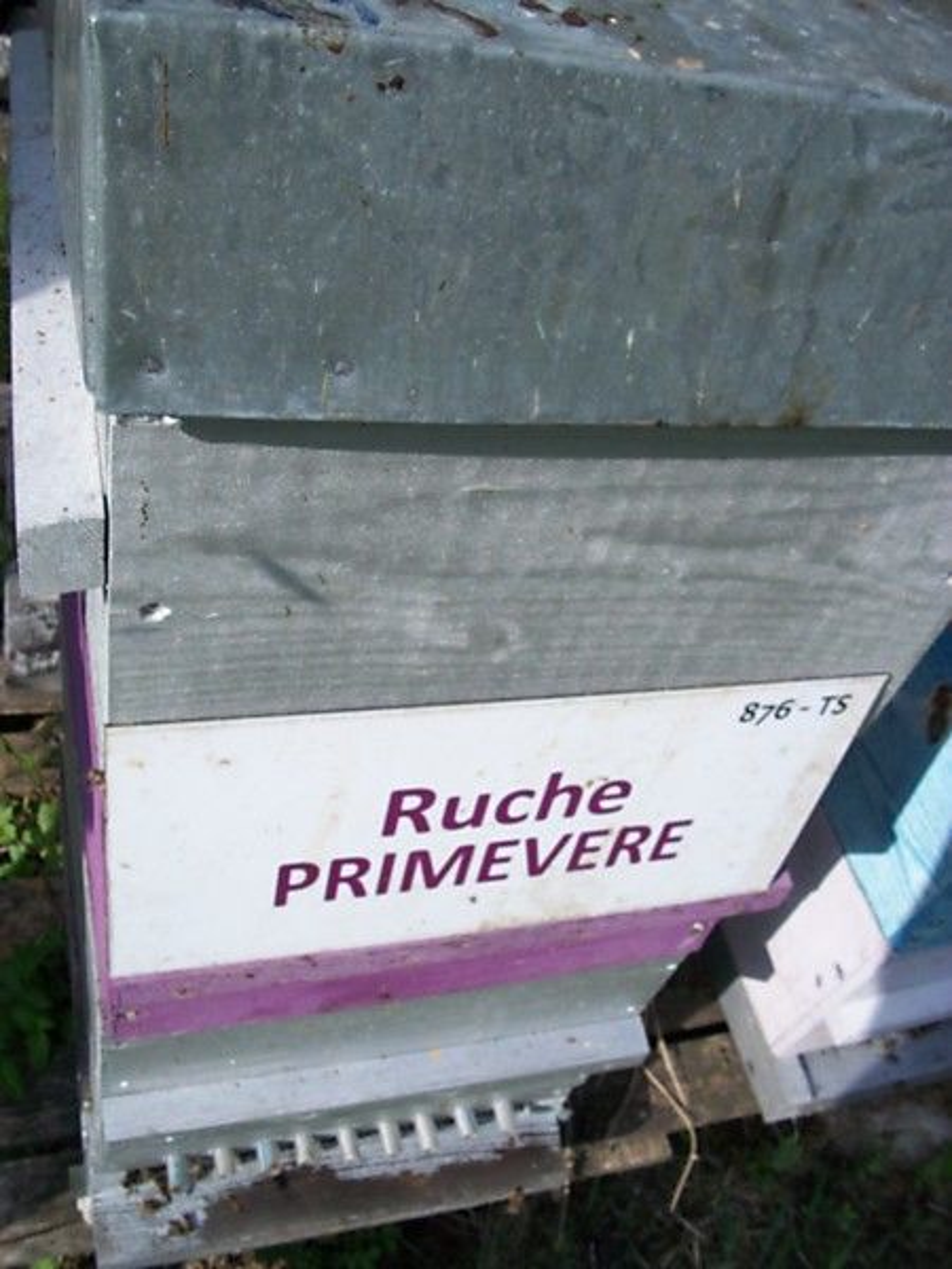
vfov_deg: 56.8
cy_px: 634
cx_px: 476
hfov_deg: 44.2
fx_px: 1173
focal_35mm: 32
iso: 80
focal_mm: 5.7
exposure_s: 1/250
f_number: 5.5
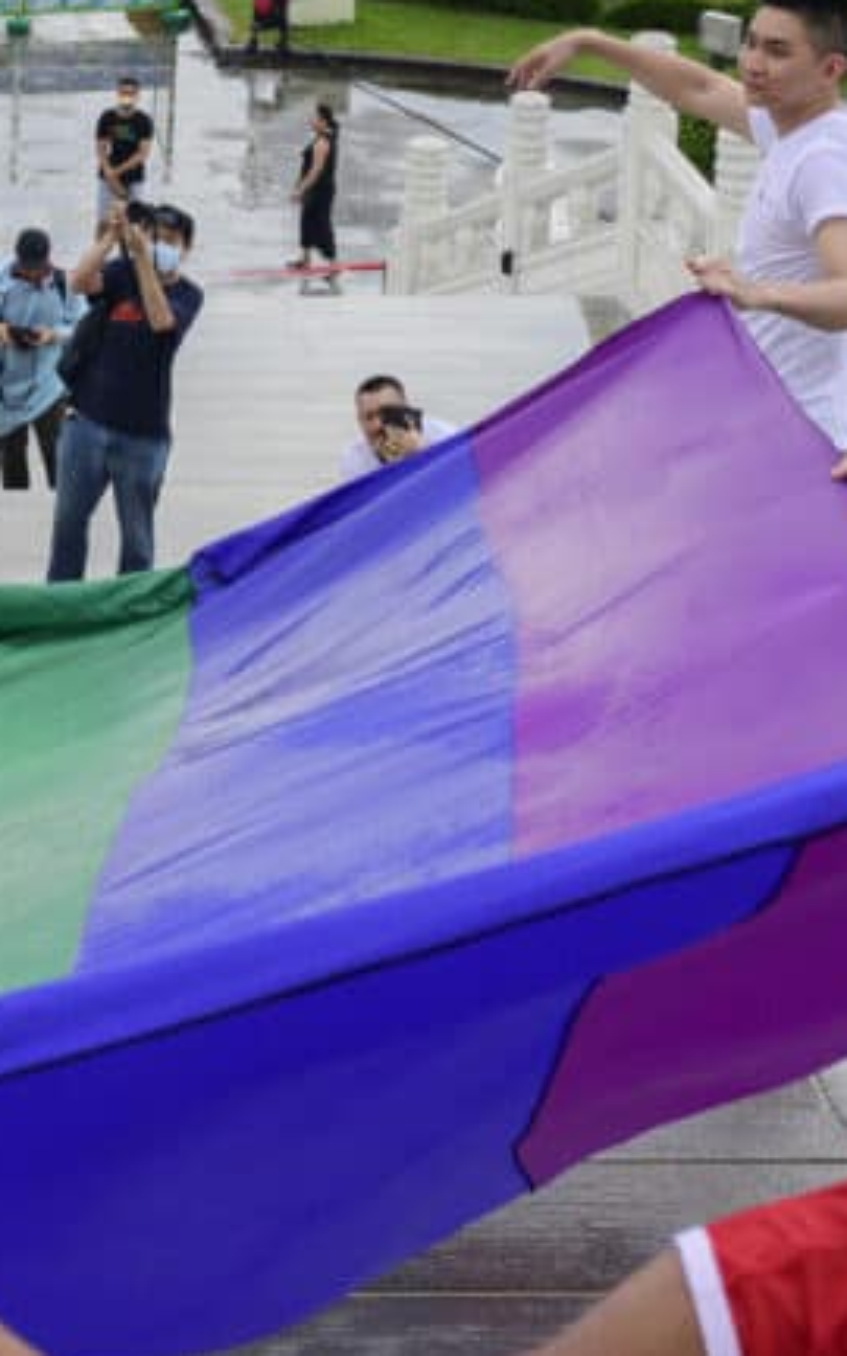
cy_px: 52
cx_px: -524
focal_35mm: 140
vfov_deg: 14.7
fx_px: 5171
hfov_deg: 9.1
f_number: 8
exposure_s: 1/250
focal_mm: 29
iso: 400
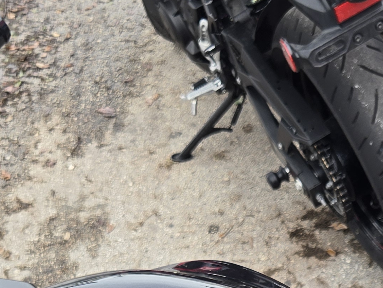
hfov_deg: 22.8
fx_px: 941
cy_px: 425
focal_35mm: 85
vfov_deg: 16.0
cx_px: 285
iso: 25
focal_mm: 5.4
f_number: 1.8
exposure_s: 1/244
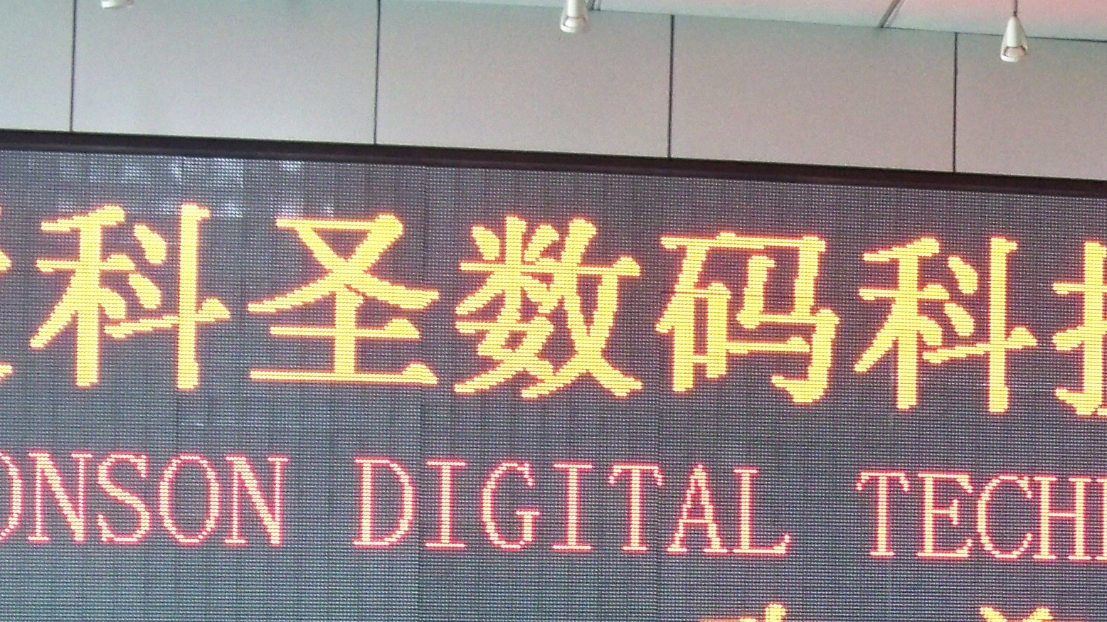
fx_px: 2876
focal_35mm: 98
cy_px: 826
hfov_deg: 21.0
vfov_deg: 12.0
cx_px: 1135
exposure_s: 1/20
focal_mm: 6.2
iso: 400
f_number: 3.5
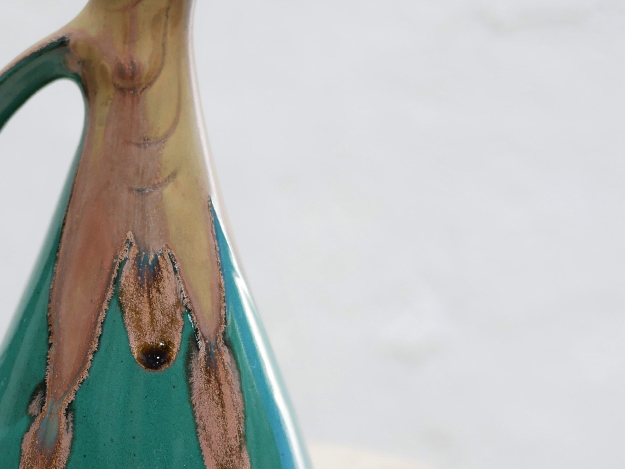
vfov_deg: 16.6
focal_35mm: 89
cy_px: 262
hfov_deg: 21.6
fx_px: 1607
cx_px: 92
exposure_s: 1/80
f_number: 1.7
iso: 200
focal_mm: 20
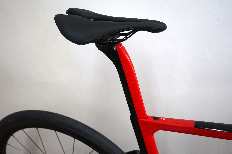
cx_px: 116
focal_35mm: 36
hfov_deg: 53.2
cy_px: 77
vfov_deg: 36.8
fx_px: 232
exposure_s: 1/160
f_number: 4
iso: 800
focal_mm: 36
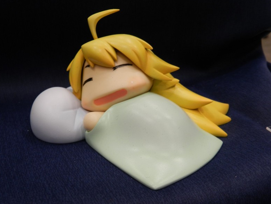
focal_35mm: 39
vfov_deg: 36.8
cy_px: 102
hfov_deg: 47.8
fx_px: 305
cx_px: 135
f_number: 4
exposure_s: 1/30
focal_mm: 6.7
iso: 250
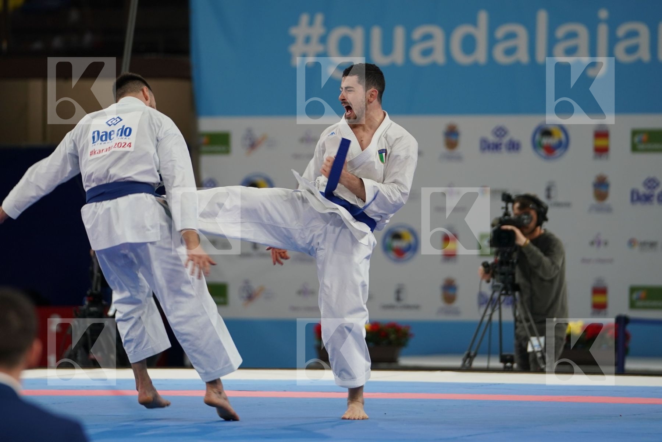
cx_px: 331
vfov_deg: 5.1
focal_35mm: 267
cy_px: 221
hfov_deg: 7.7
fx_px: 4909
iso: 320
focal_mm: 178
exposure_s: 1/250
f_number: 2.8
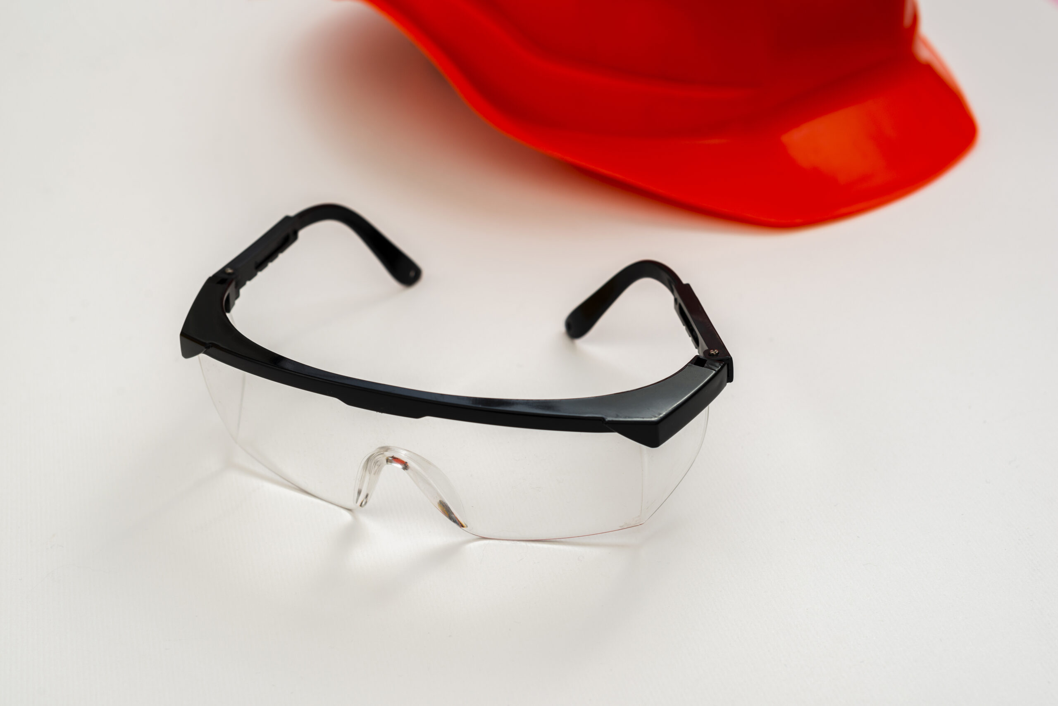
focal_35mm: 50
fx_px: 1470
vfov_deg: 27.0
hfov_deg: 39.6
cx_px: 529
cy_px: 353
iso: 250
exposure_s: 1/160
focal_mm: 50
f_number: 8
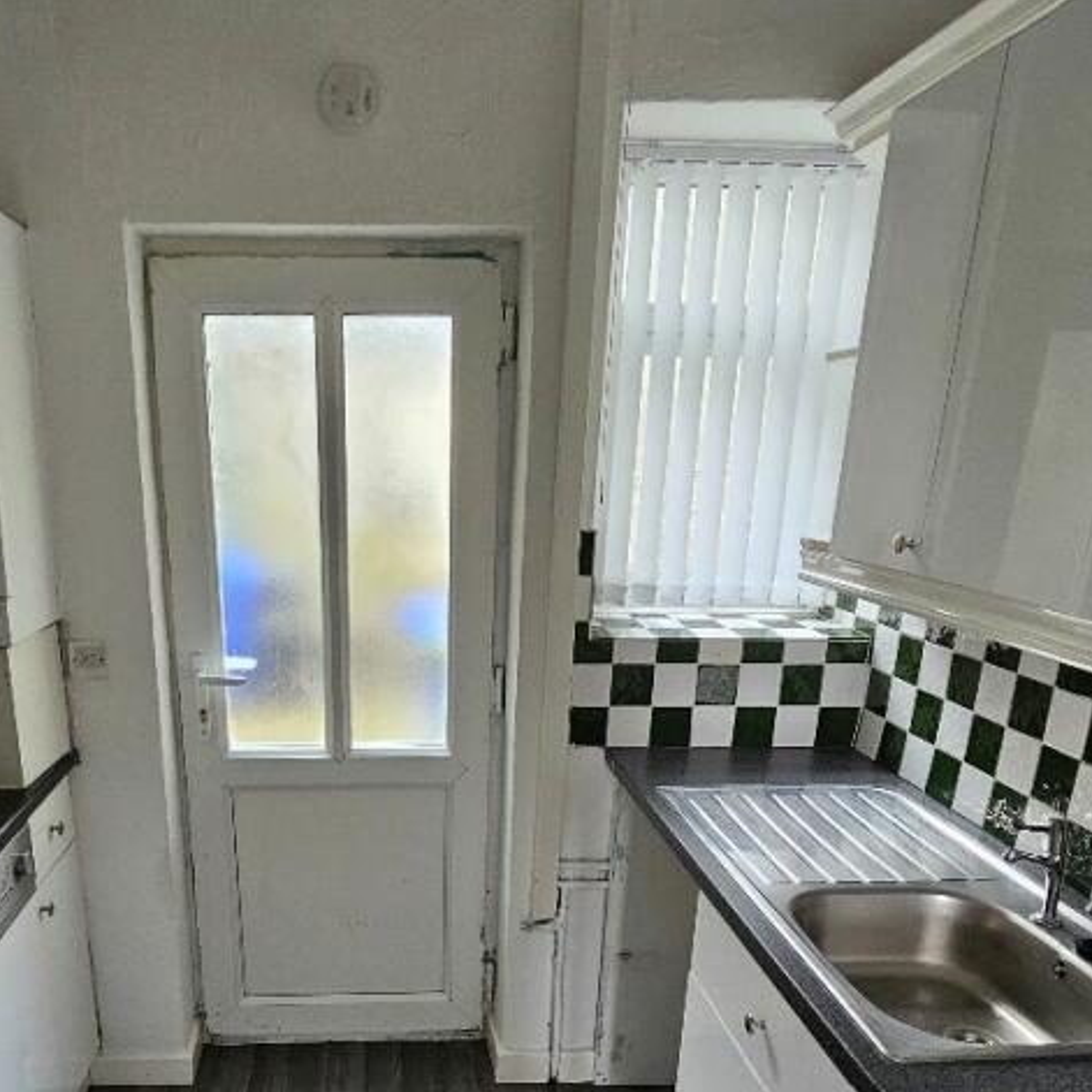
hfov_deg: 62.2
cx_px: 424
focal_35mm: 25
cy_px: 760
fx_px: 892
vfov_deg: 60.8
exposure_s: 1/33
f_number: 2.2
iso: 320
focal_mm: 2.2
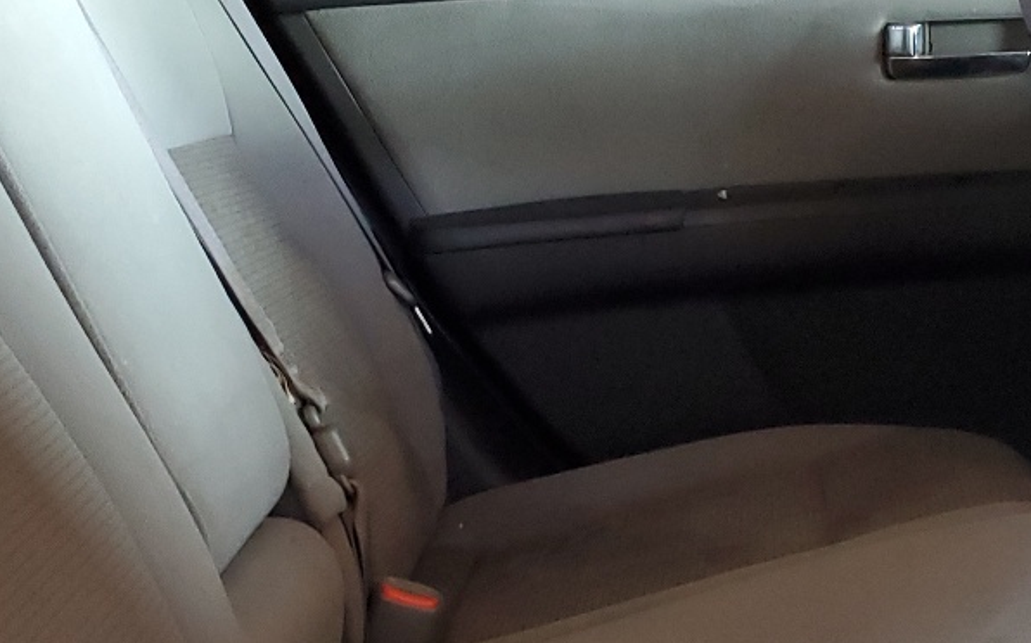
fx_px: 2078
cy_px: 315
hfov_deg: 27.8
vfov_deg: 17.6
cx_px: 602
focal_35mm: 74
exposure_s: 1/30
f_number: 1.5
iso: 329
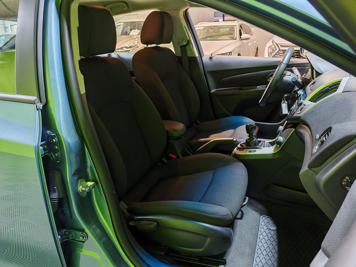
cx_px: 178
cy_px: 134
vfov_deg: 51.4
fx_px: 278
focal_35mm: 27
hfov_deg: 65.3
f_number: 1.4
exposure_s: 1/50
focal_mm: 6.83
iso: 125
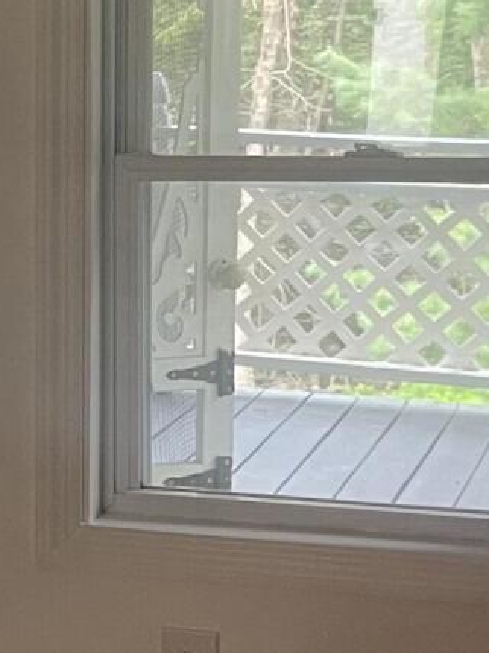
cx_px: -487
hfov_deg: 11.1
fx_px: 2281
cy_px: 298
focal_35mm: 121
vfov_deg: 16.3
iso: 320
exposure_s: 1/60
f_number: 1.6
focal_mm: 5.1
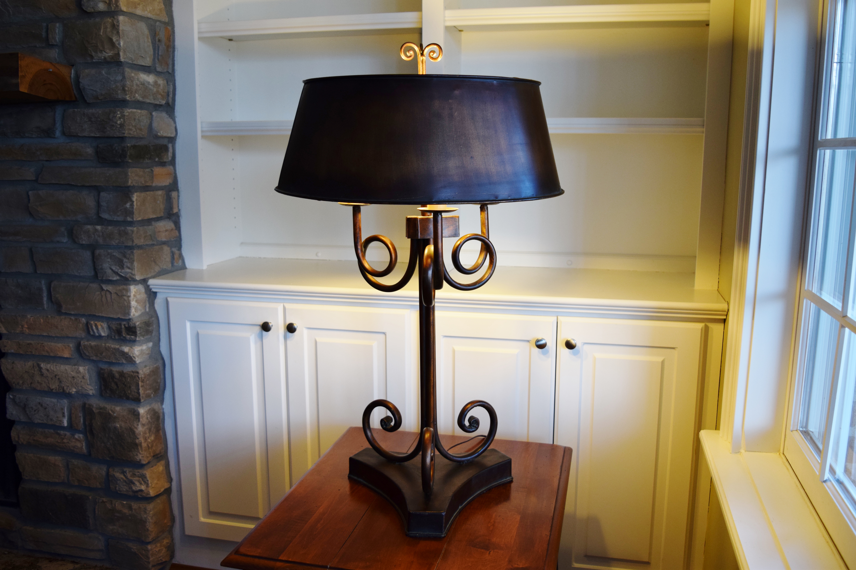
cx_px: 428
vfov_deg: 41.7
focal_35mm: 32
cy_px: 285
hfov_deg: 59.5
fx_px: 749
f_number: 4
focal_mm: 21
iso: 560
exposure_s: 1/60
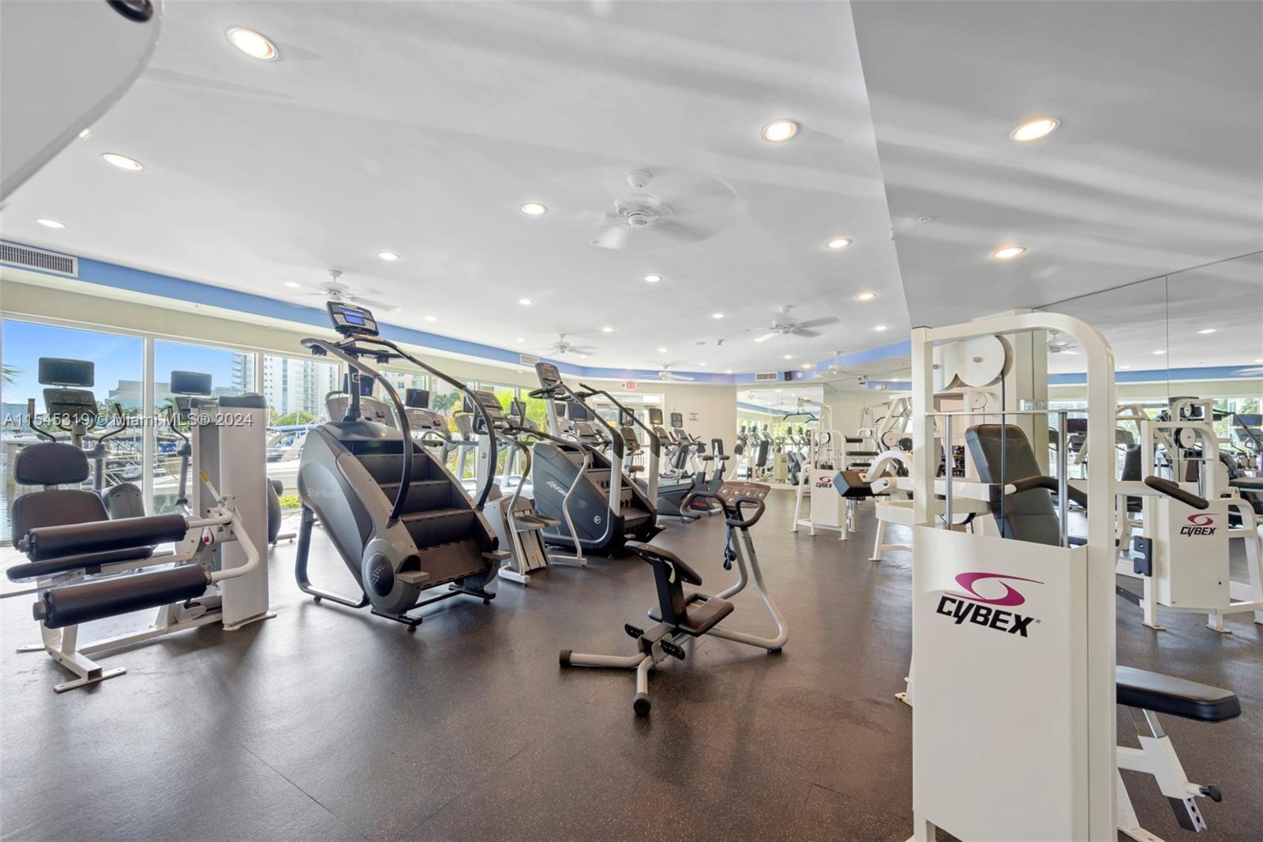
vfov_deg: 81.2
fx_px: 491
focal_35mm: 14
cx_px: 632
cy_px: 421
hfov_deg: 104.3
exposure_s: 1/13
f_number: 8
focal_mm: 14
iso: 125
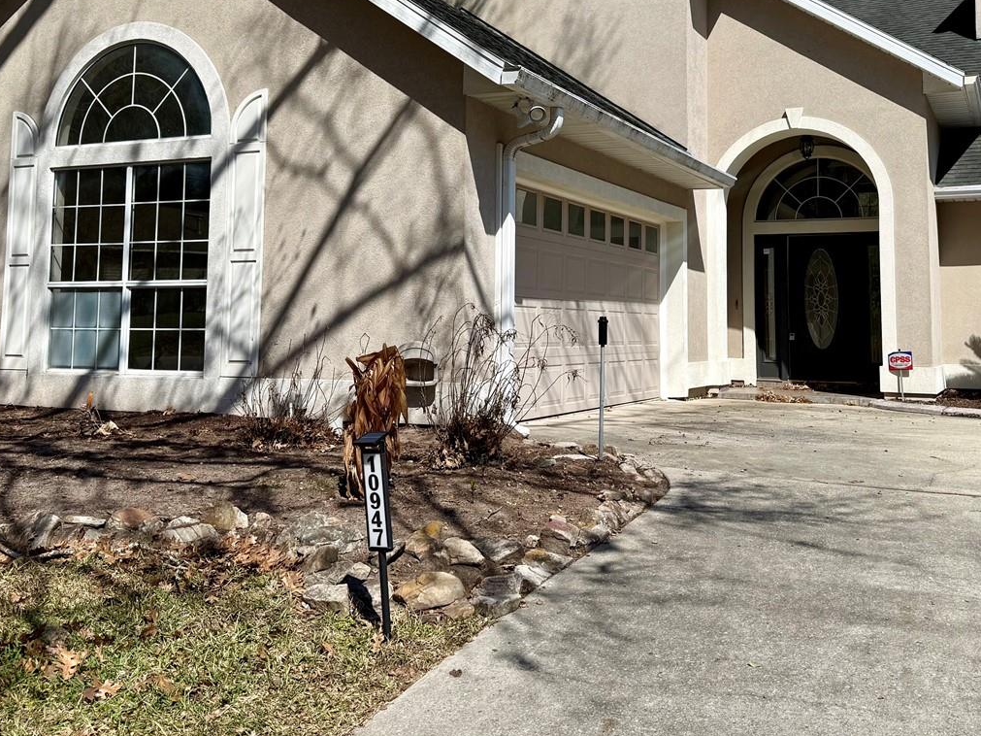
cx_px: 548
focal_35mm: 38
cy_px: 228
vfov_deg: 37.2
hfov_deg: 48.9
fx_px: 1077
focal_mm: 6.76
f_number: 1.78
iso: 80
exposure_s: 1/7353
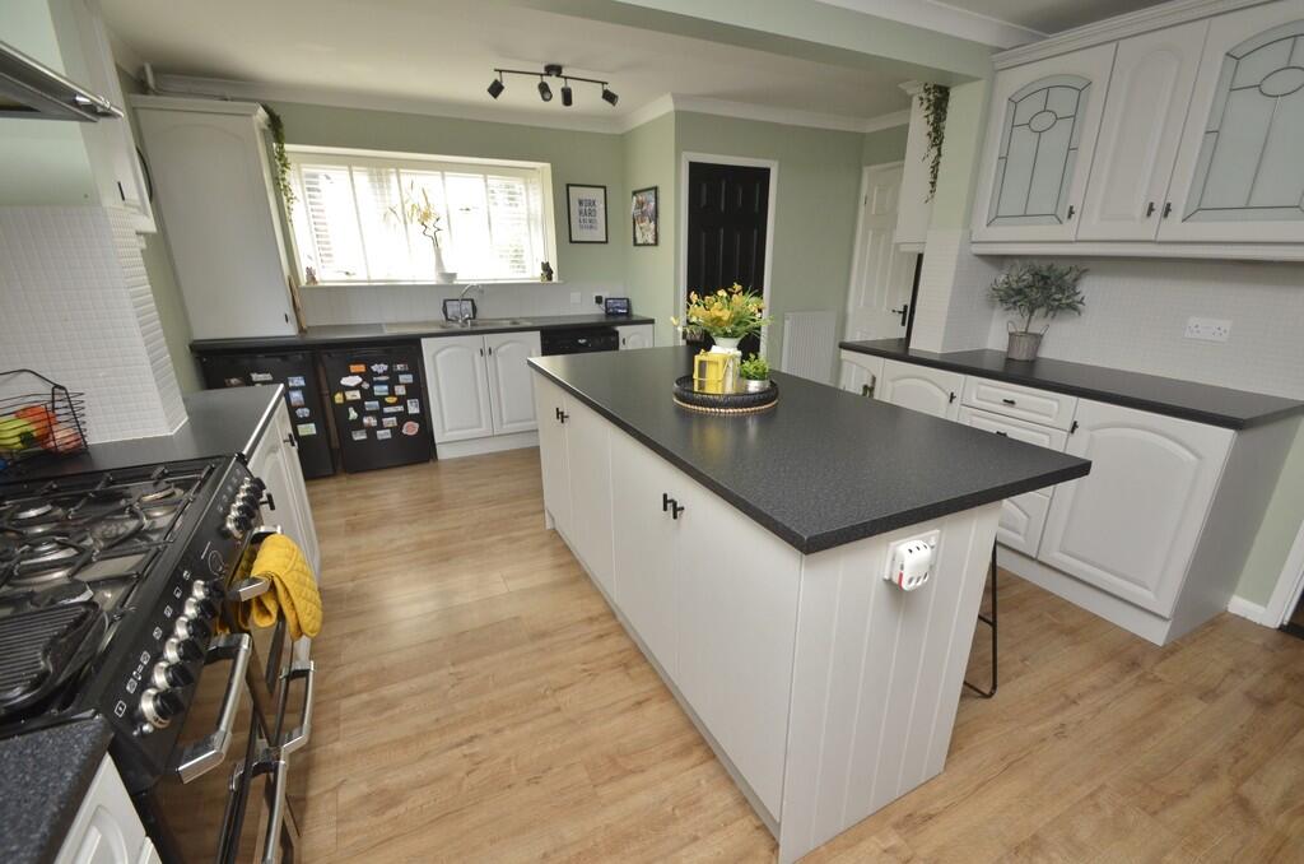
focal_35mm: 15
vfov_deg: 77.1
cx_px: 652
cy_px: 432
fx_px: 542
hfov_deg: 100.5
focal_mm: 10
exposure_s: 1/60
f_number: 7.1
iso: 800
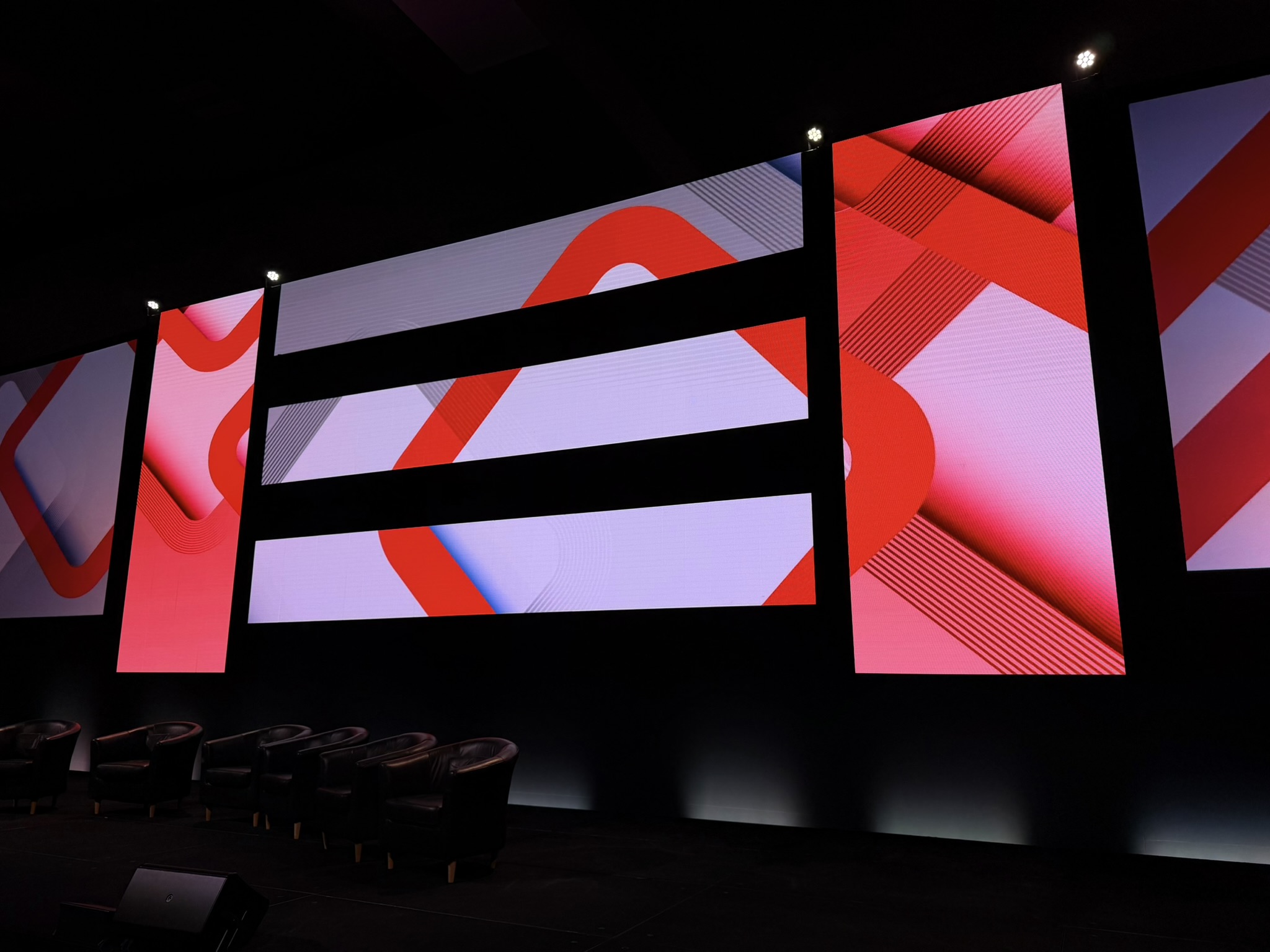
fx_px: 881
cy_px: 476
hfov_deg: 71.6
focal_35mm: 24
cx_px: 635
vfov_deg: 56.8
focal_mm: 6.76
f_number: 1.78
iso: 80
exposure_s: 1/330
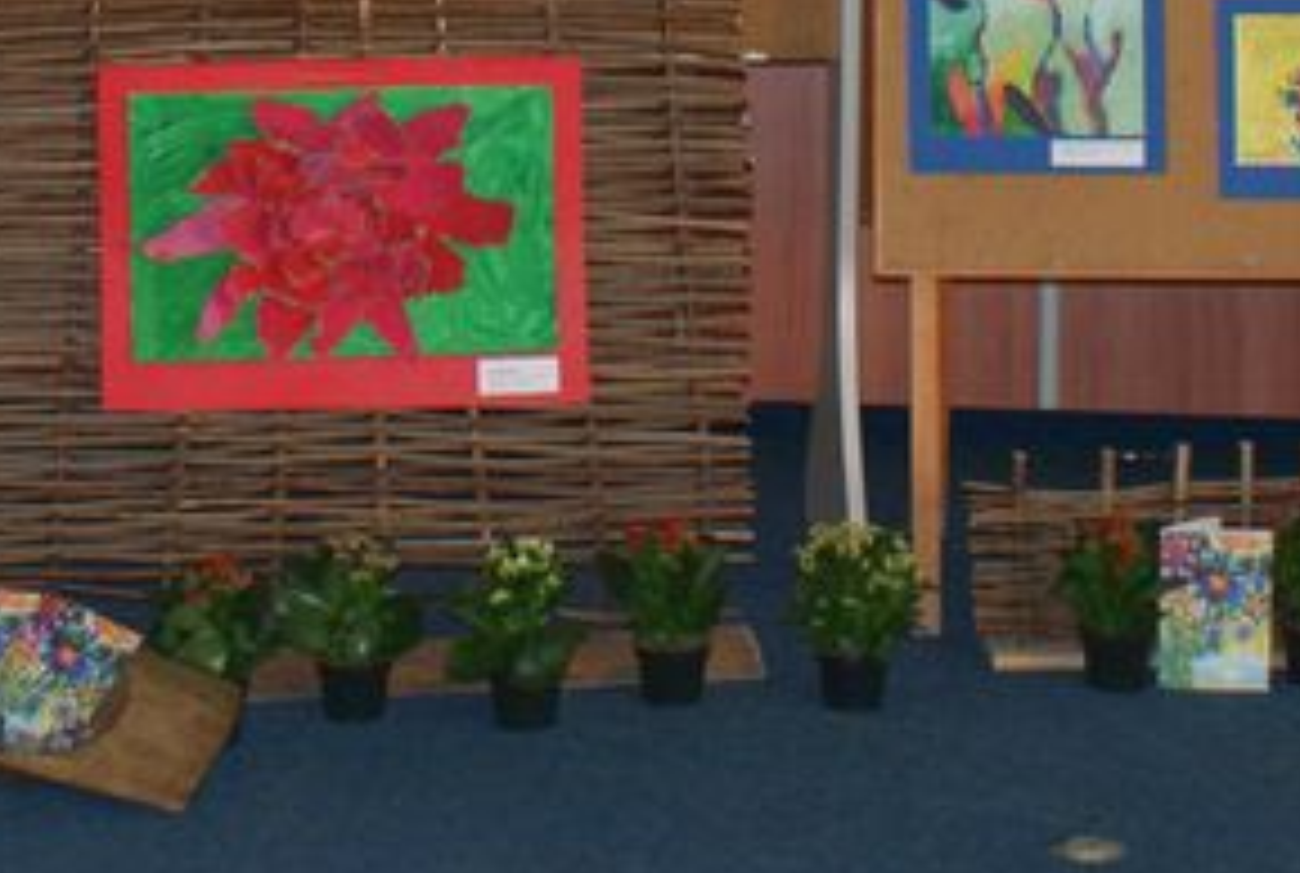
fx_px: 3908
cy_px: -256
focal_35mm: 108
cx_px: 472
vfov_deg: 12.4
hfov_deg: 18.8
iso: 400
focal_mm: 26
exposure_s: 1/60
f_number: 5.6
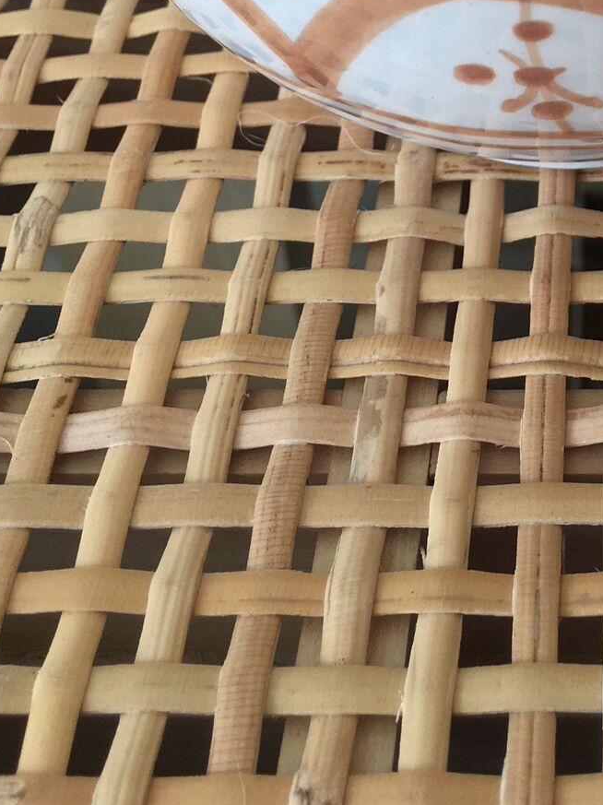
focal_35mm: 67
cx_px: 626
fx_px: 1557
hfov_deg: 21.1
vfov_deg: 26.3
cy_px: -115
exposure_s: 1/50
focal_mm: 4.15
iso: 25
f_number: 2.2
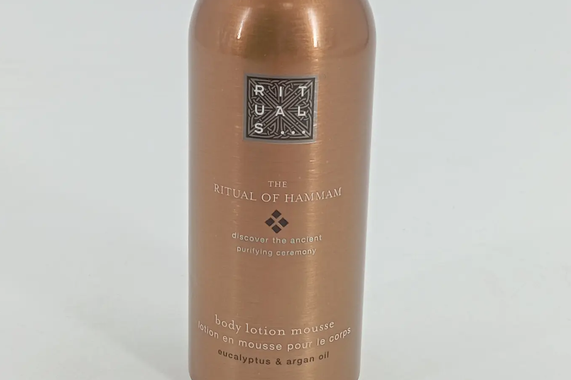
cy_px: 142
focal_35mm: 39
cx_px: 286
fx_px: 618
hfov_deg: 49.6
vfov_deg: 34.0
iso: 79
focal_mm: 4.22
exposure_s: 1/100
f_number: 1.8
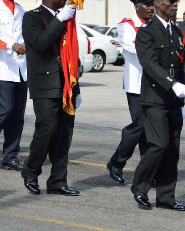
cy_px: 109
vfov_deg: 10.7
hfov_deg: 8.6
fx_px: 1236
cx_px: 102
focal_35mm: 181
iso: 125
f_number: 5.3
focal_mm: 95
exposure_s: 1/500
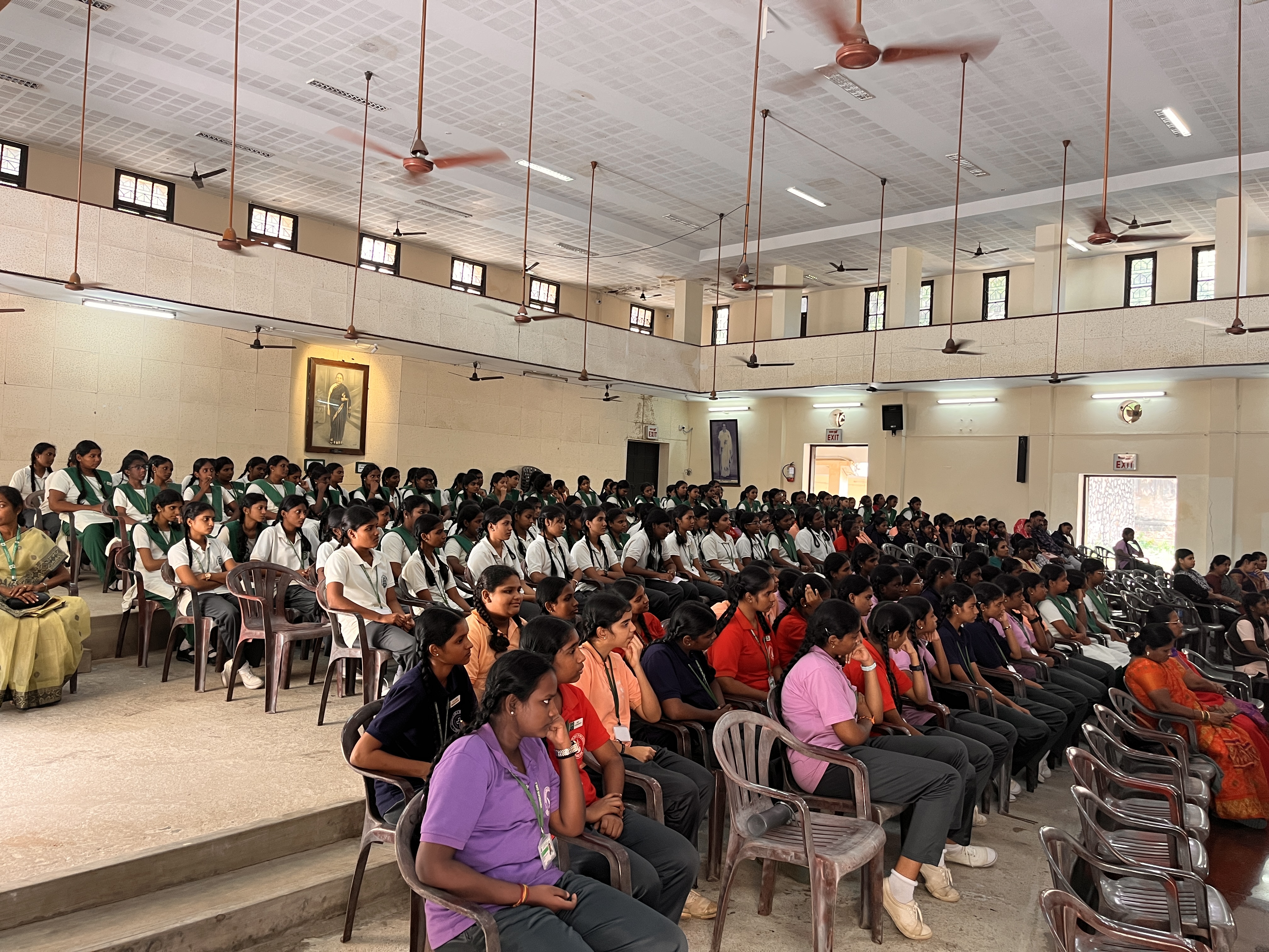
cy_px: 476
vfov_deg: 53.1
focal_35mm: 26
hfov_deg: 67.3
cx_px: 634
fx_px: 953
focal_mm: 5.1
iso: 100
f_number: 1.6
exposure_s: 1/50
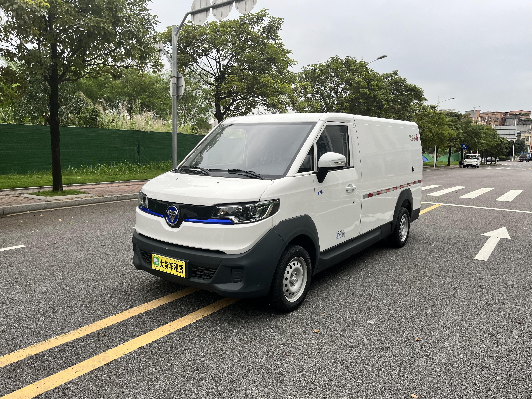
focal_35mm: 26
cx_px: 266
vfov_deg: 53.1
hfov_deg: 67.3
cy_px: 200
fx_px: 400
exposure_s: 1/696
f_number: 1.6
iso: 50
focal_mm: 5.1
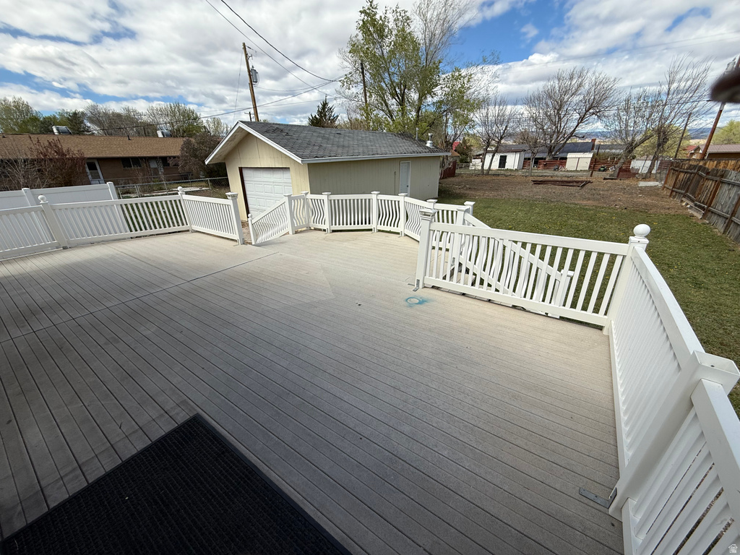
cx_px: 370
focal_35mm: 14
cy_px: 278
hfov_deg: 102.1
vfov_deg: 85.7
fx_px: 299
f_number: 2.2
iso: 50
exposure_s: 1/2237
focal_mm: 2.22
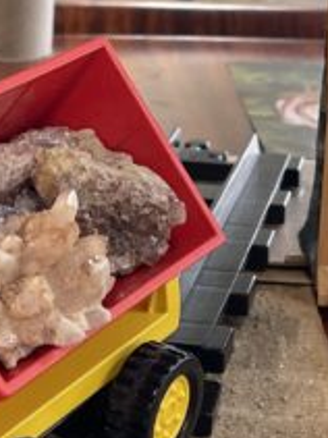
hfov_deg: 11.8
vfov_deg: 15.2
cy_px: -69
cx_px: 168
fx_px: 1593
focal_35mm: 126
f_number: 1.6
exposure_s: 1/100
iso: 125
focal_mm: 4.2
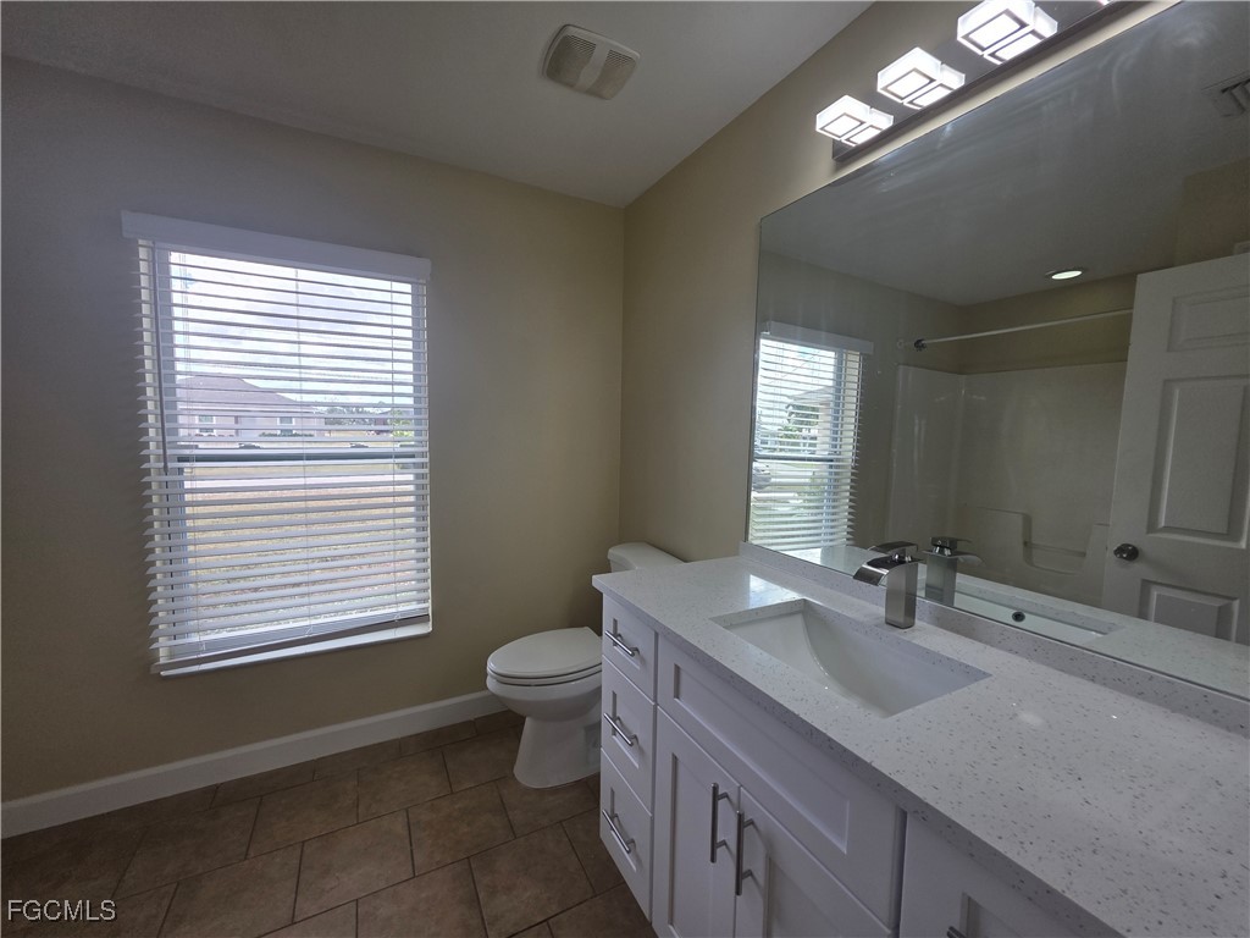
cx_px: 625
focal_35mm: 13
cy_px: 469
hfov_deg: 106.2
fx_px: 469
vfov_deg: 89.9
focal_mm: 2.2
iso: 40
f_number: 1.9
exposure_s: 1/194
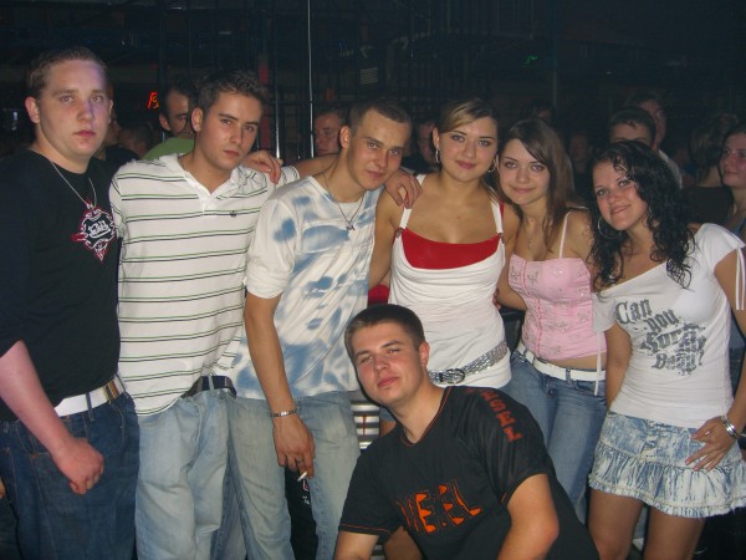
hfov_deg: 49.0
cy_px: 280
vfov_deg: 37.7
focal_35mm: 38
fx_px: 819
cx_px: 373
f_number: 2.8
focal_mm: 7.9
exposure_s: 1/60
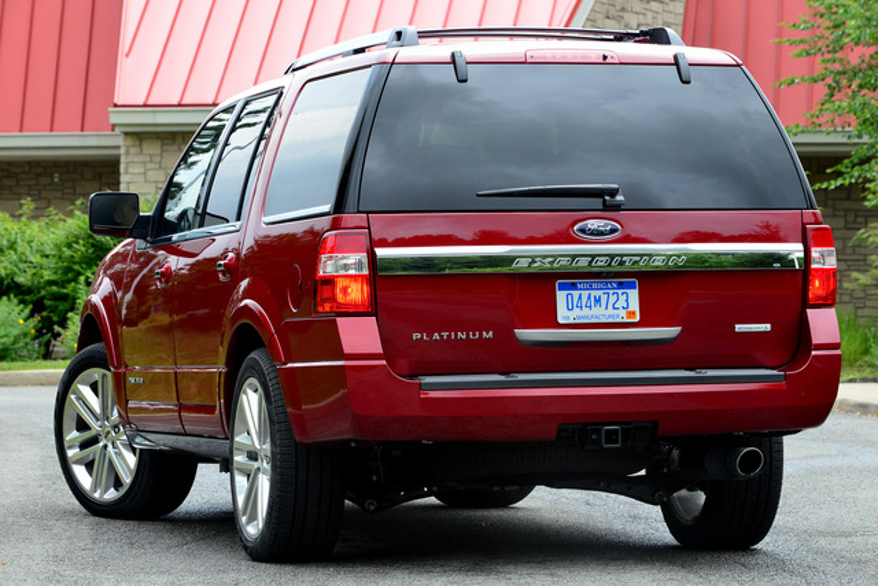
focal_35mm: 200
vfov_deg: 6.9
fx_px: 4879
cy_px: 293
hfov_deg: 10.3
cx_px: 439
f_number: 14
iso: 2000
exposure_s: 1/320
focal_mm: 200
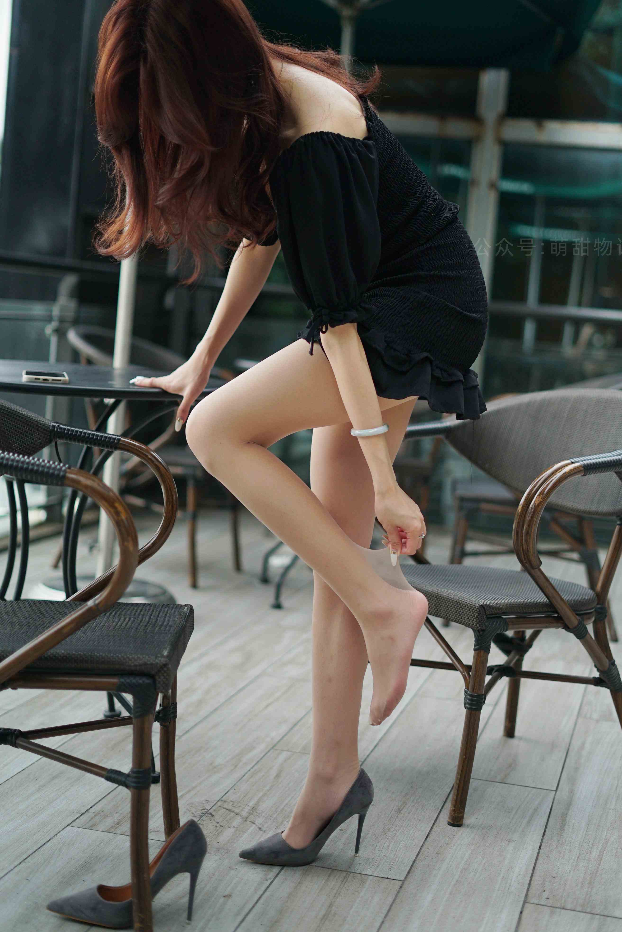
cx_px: 336
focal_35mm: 54
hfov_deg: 25.1
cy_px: 442
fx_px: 1398
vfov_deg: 36.8
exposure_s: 1/1250
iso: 250
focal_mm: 50
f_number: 1.8
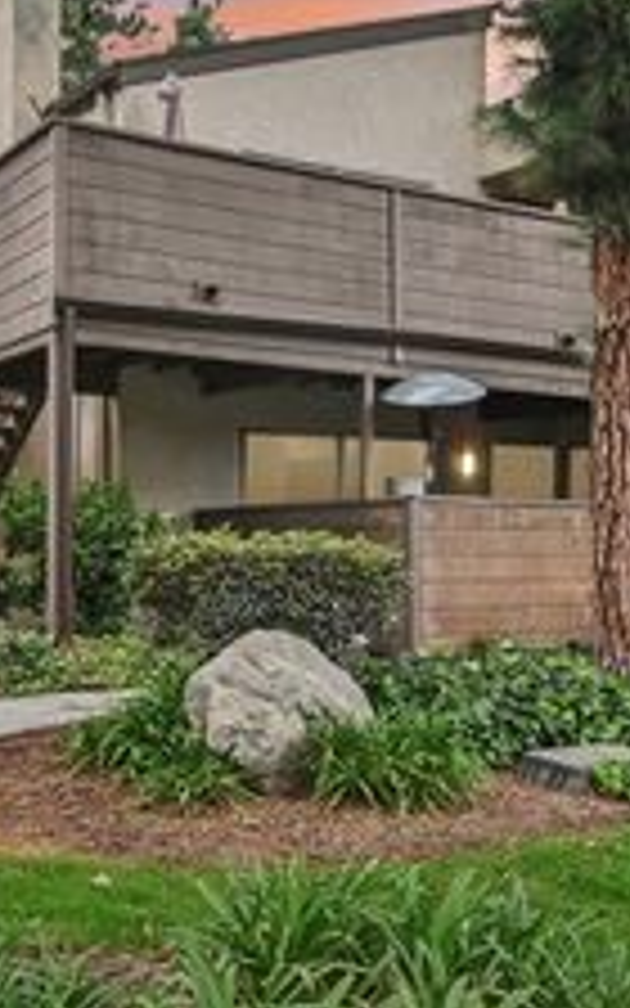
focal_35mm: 50
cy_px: 324
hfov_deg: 25.8
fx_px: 1374
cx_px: 279
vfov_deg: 39.7
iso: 200
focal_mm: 22
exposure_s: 1/5
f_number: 22
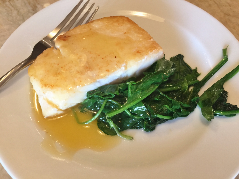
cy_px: 90
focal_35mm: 29
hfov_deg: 61.7
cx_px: 120
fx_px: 200
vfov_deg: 48.2
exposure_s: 1/30
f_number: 2.2
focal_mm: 4.15
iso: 40
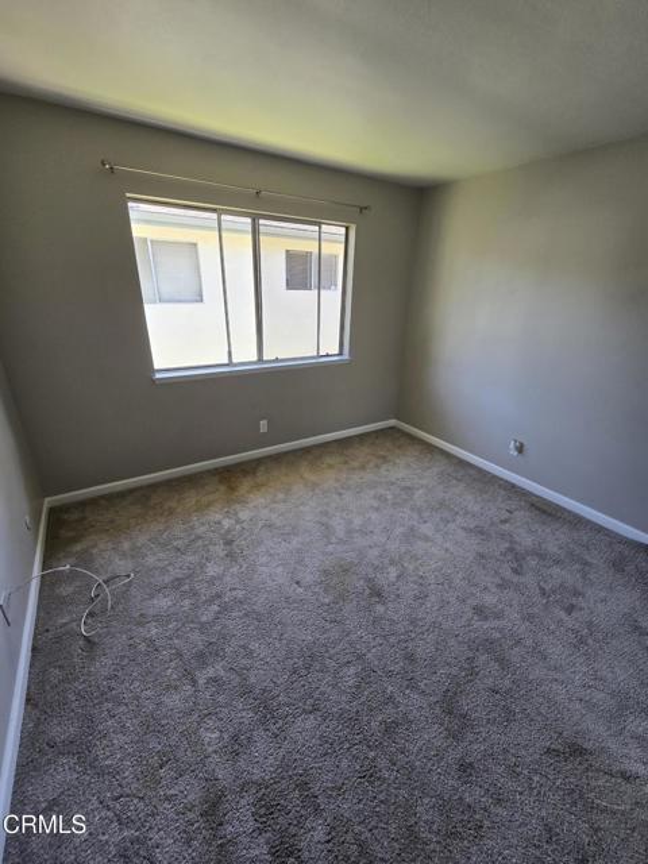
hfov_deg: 89.9
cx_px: 324
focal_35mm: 13
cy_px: 432
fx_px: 324
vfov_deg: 106.2
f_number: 2.2
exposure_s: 1/60
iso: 64
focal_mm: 2.2
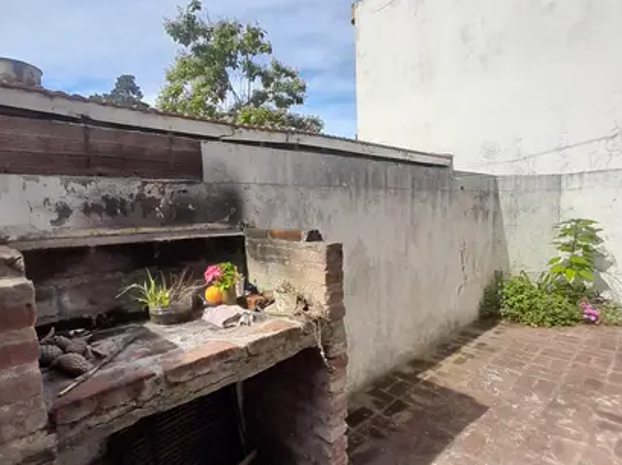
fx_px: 251
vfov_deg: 85.5
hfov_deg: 102.1
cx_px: 309
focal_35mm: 14
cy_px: 243
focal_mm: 1.13
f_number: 2.2
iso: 40
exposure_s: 1/1153
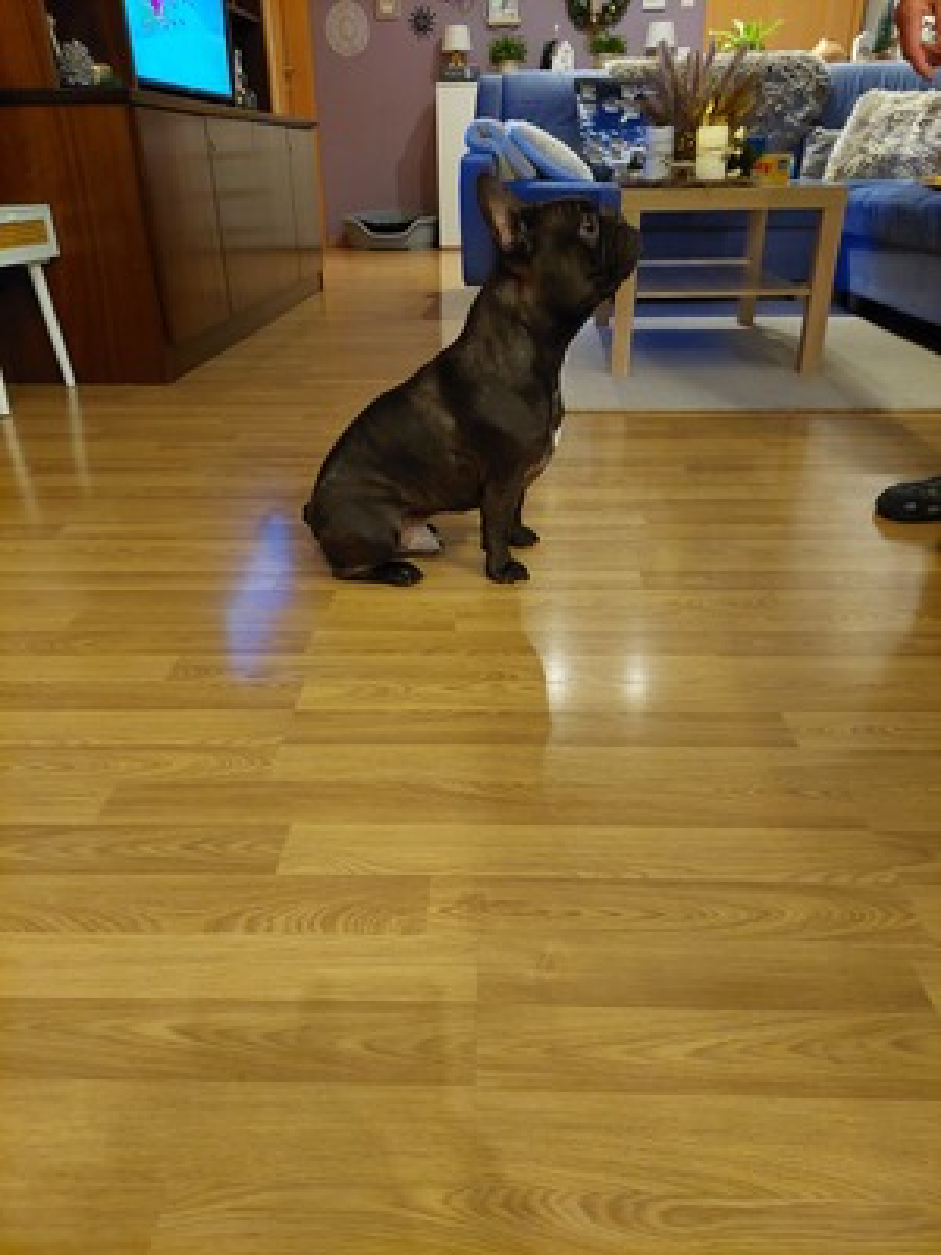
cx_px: 470
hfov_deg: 54.9
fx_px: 906
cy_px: 628
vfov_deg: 69.4
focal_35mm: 25
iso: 500
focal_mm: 5.23
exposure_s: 1/33
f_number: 1.8
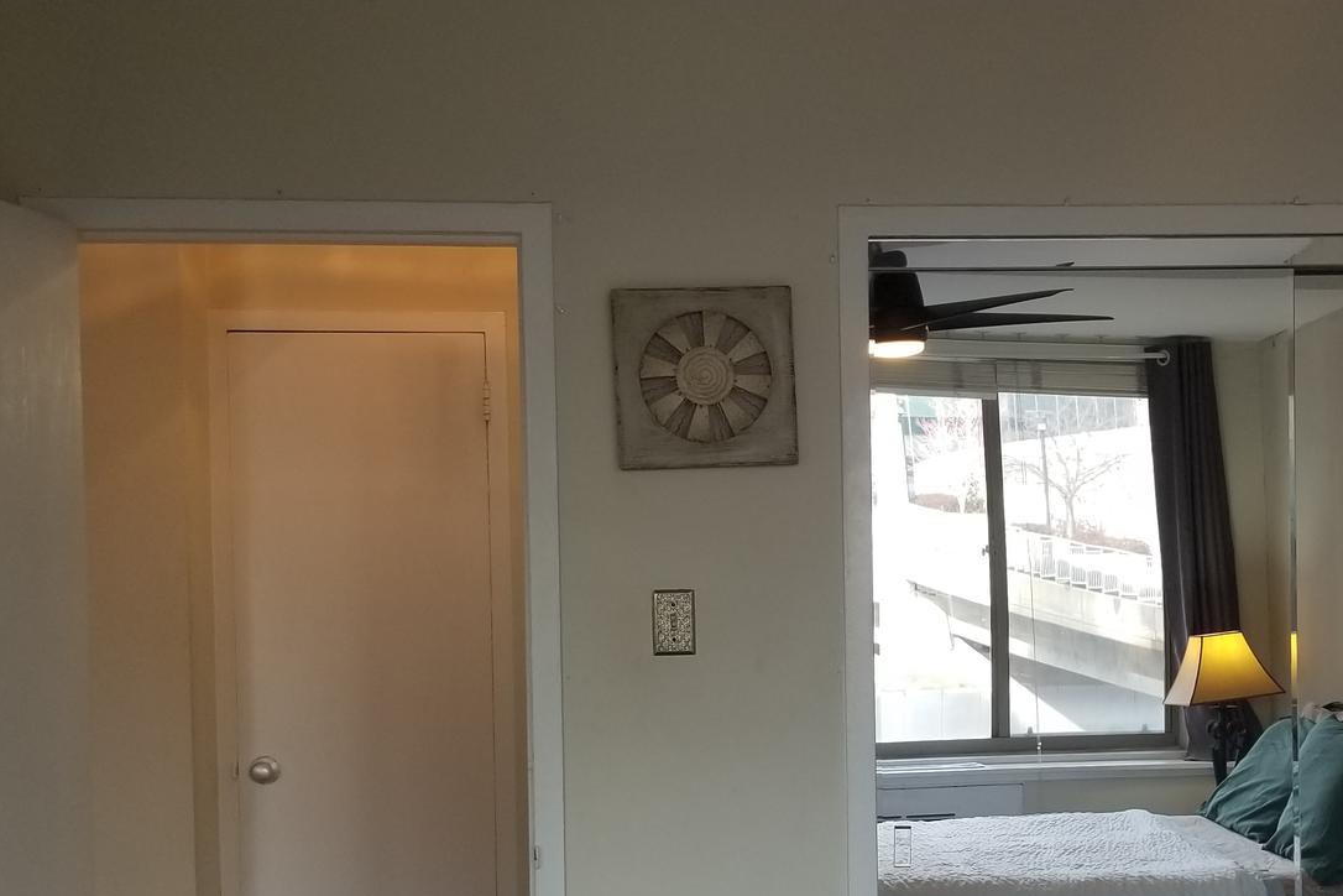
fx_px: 1902
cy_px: 663
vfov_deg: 26.2
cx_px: 908
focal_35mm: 51
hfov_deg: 38.4
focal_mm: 4.25
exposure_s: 1/120
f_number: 1.7
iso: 64
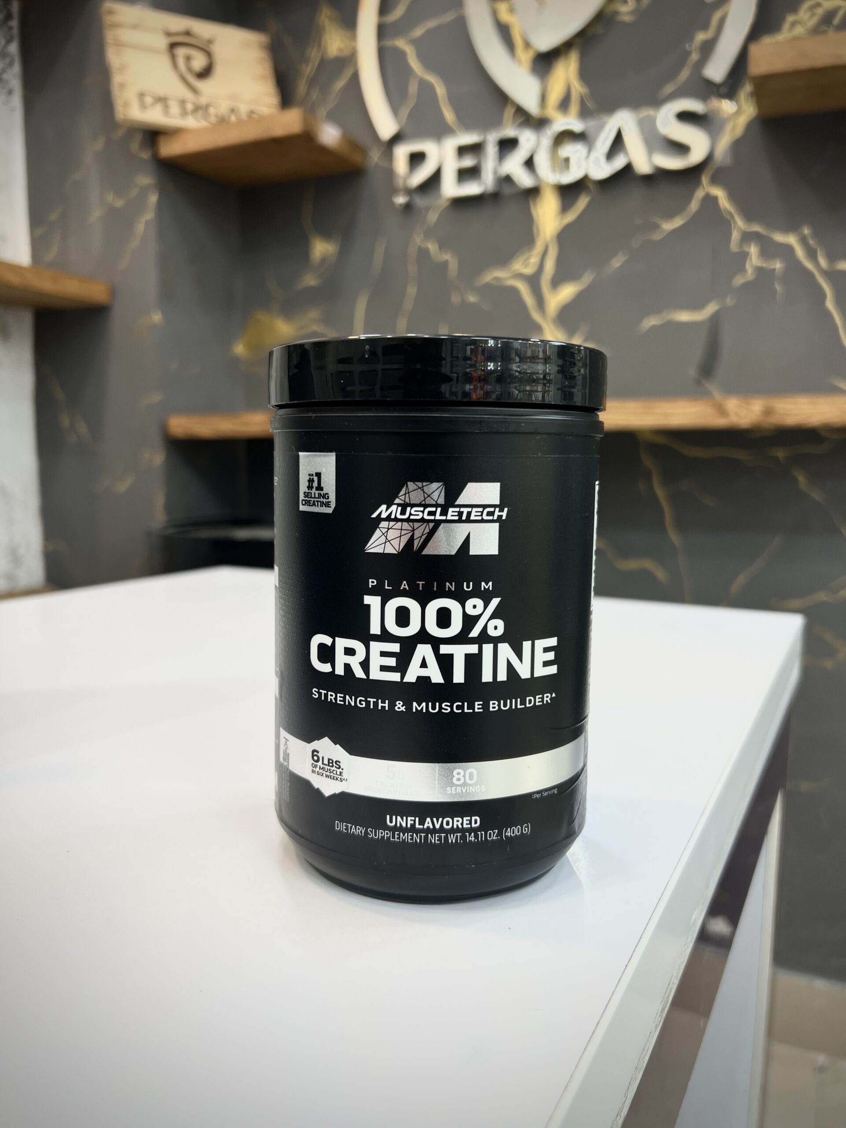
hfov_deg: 53.1
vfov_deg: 67.3
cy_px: 564
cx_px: 423
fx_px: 847
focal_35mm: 26
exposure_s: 1/100
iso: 50
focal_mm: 5.7
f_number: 1.5
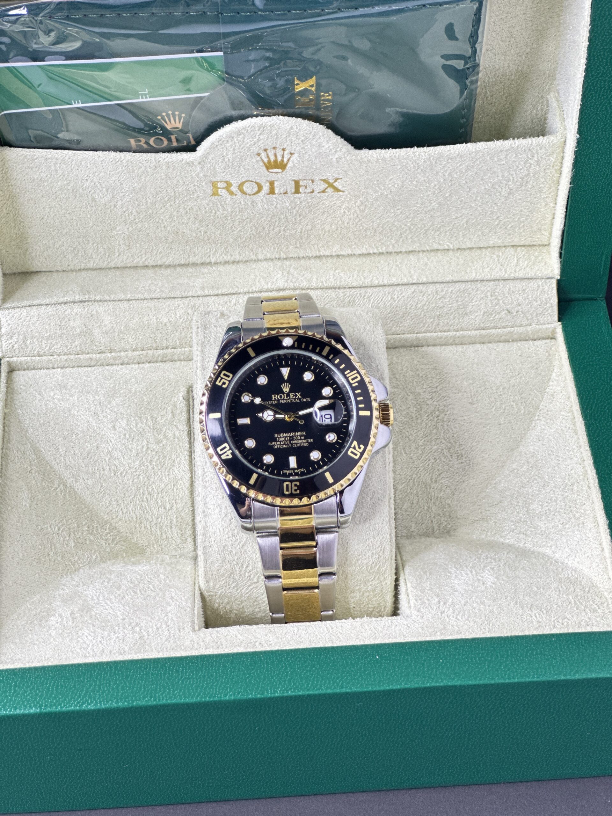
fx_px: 1815
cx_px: 306
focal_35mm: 77
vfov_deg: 25.3
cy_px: 408
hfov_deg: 19.1
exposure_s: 1/48
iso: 125
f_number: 2.8
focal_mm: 9
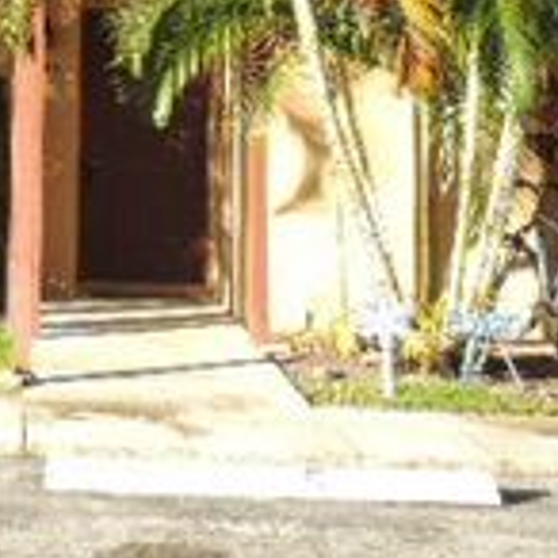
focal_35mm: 106
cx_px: -115
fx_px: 1933
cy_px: -147
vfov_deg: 15.7
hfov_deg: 15.8
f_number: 3.3
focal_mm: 6.2
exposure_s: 1/250
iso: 100
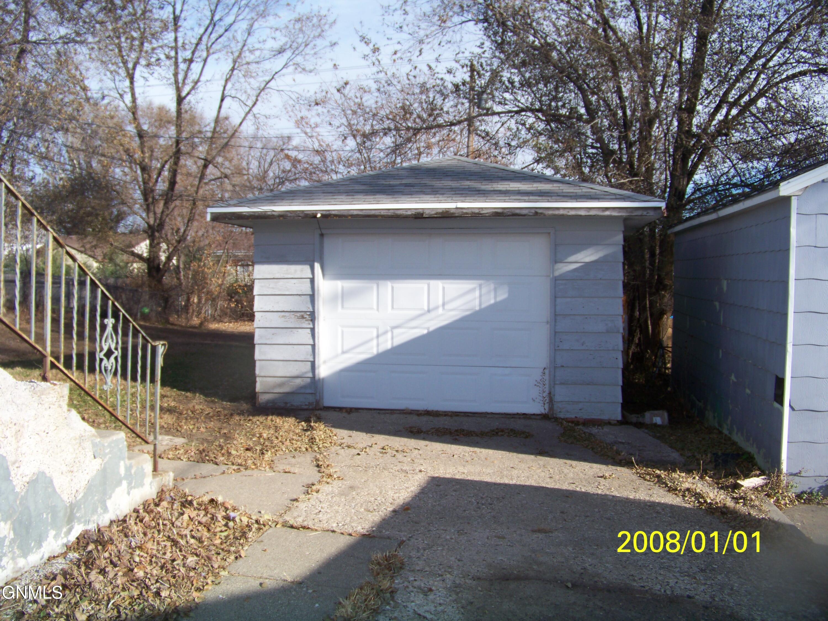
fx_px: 789
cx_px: 414
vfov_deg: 42.9
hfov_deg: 55.4
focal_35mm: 33
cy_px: 310
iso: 64
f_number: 2.8
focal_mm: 5.85
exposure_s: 1/640
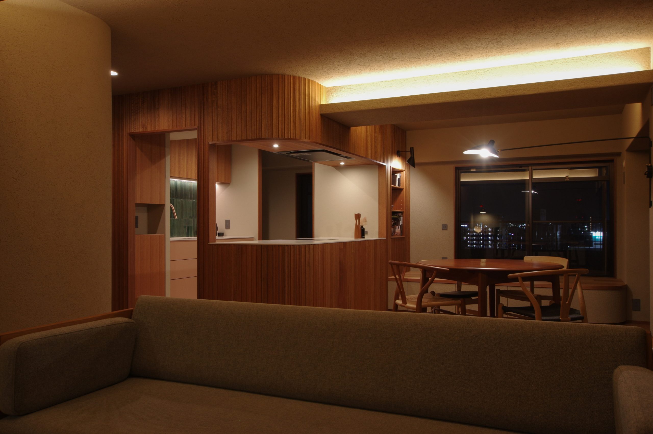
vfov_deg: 43.5
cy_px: 217
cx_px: 326
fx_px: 544
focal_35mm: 30
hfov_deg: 62.0
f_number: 8
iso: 400
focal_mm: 20
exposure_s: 1/3
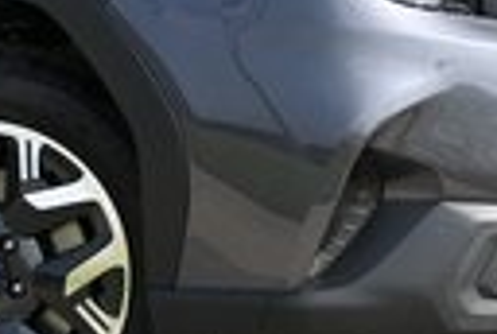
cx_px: -182
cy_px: -239
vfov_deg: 5.1
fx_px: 3722
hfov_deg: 7.5
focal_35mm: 269
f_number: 4.2
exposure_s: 1/800
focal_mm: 36
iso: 110
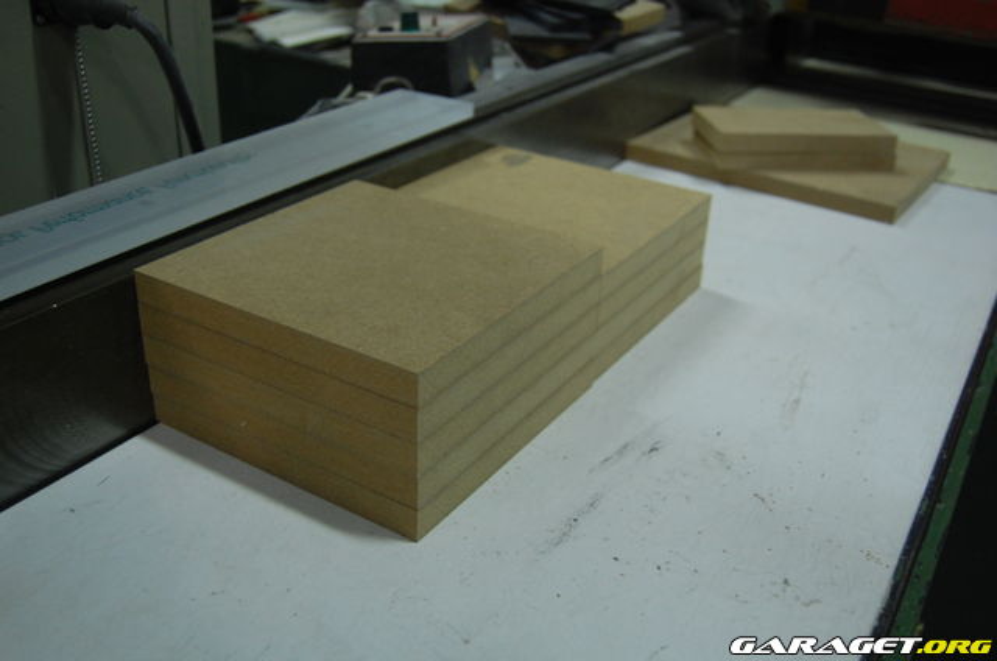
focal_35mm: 36
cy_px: 330
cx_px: 498
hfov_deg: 53.2
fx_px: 995
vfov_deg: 36.7
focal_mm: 24
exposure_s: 1/10
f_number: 4
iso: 800
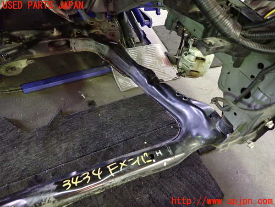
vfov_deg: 54.9
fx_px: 199
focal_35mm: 25
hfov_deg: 69.4
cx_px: 138
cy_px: 104
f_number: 2
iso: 800
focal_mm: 4.5
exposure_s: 1/25
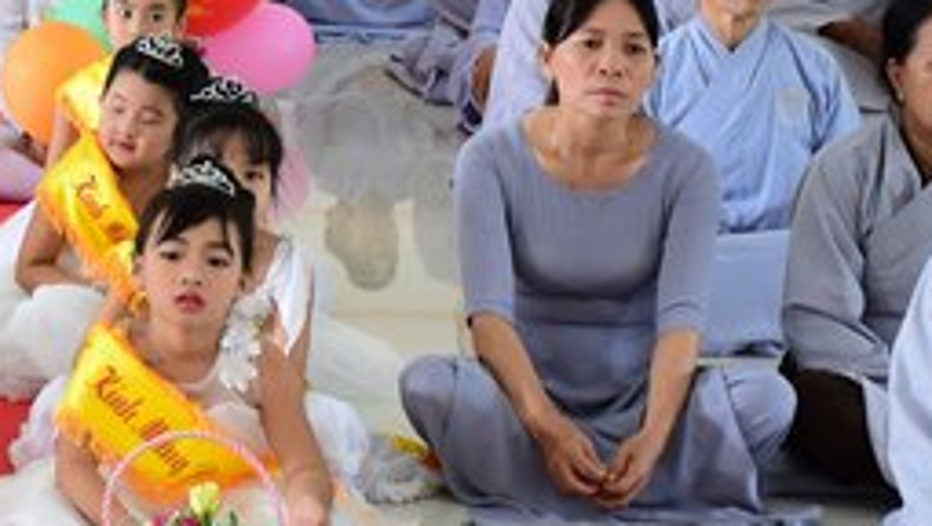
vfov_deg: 7.2
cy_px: 62
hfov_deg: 12.6
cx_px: 4
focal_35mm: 168
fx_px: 4156
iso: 1000
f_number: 4.5
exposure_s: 1/60
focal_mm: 42
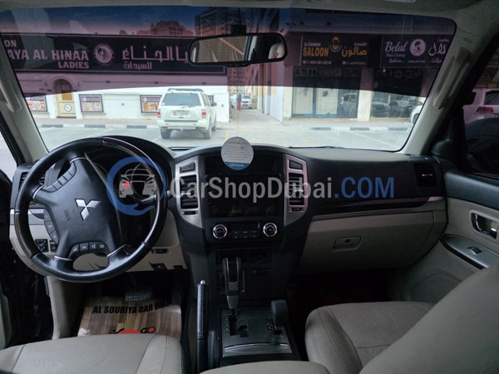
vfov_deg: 58.9
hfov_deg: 73.9
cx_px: 250
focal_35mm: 23
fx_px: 332
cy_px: 187
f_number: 1.7
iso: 2000
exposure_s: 1/120
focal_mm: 6.3
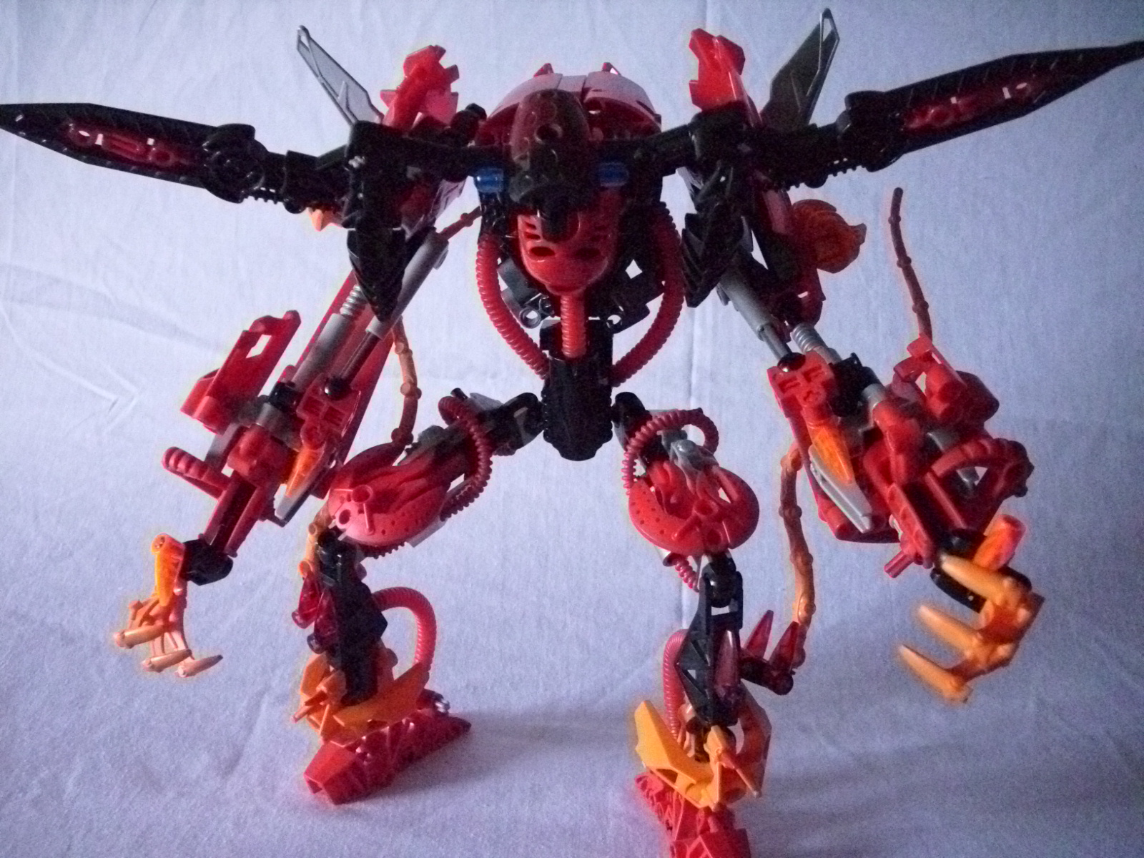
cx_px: 572
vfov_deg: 45.4
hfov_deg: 58.4
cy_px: 429
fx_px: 1024
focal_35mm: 31
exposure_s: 1/60
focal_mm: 6.2
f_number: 2.8
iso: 800
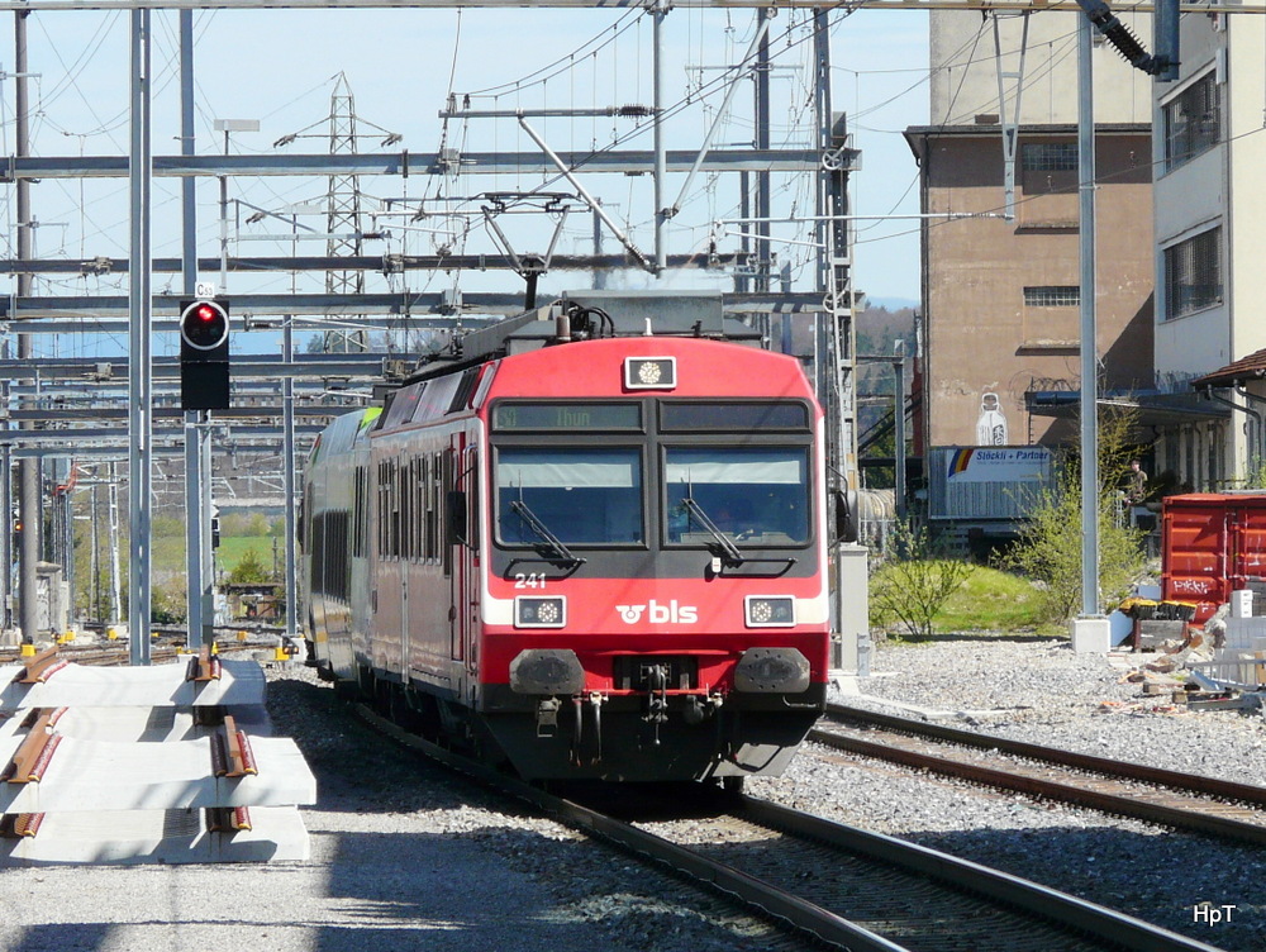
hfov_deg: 9.2
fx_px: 7834
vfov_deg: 7.0
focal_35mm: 214
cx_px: 633
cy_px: 476
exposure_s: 1/400
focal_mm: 35.2
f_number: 5.6
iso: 100
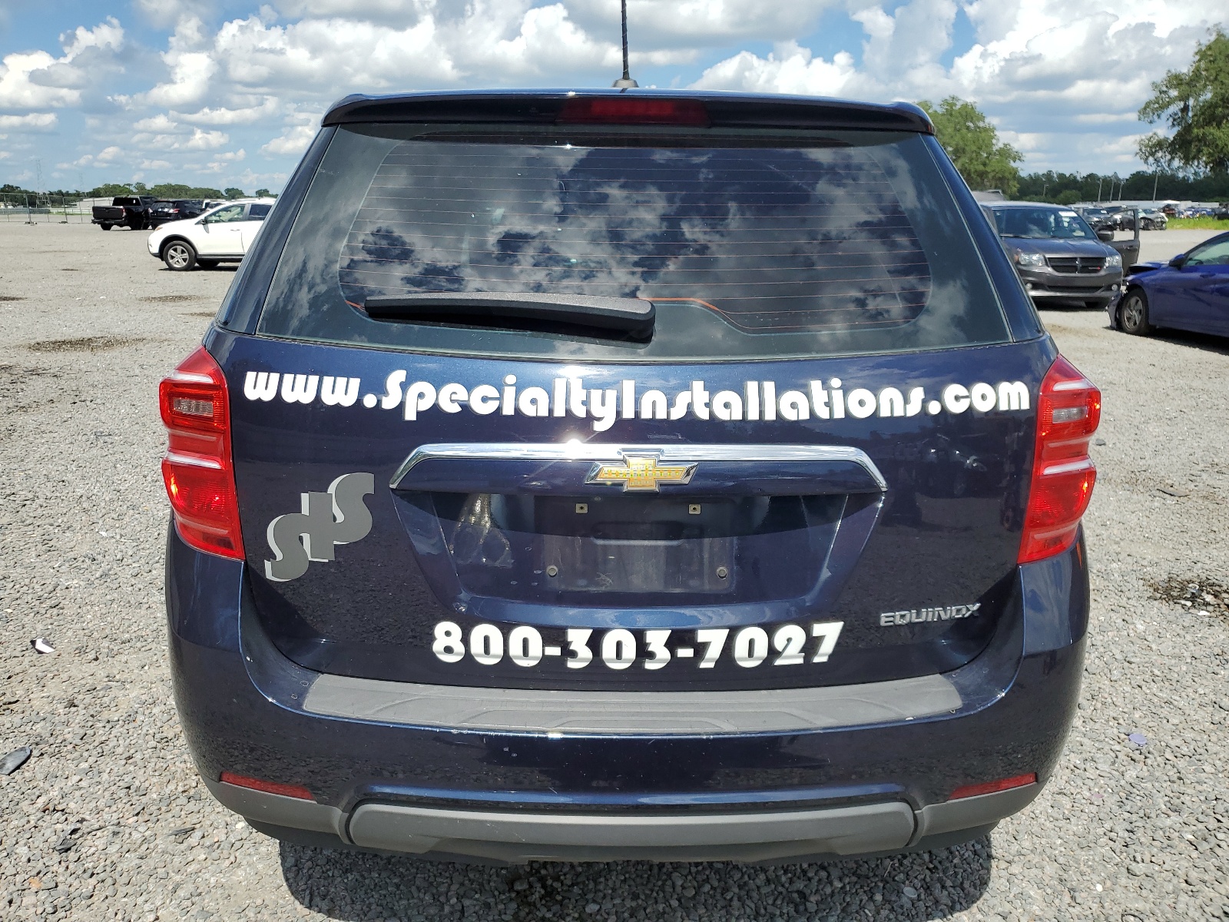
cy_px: 461
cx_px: 614
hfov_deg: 67.3
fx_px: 923
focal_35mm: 26
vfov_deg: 53.1
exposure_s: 1/3333
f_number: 1.5
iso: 50
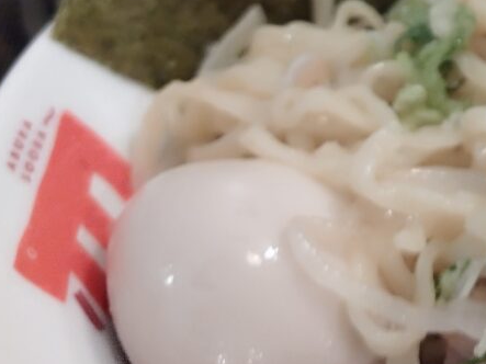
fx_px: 1095
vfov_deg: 17.5
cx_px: 603
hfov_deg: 22.7
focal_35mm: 78
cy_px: -133
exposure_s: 1/50
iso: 185
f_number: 1.79
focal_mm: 4.7
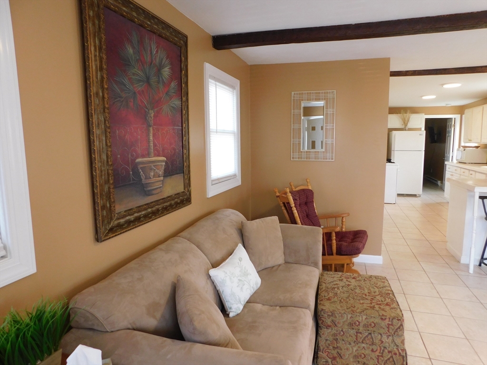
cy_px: 182
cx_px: 244
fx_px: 324
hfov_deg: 73.9
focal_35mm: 23
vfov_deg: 58.9
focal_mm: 4
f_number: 3
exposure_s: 1/30
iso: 180
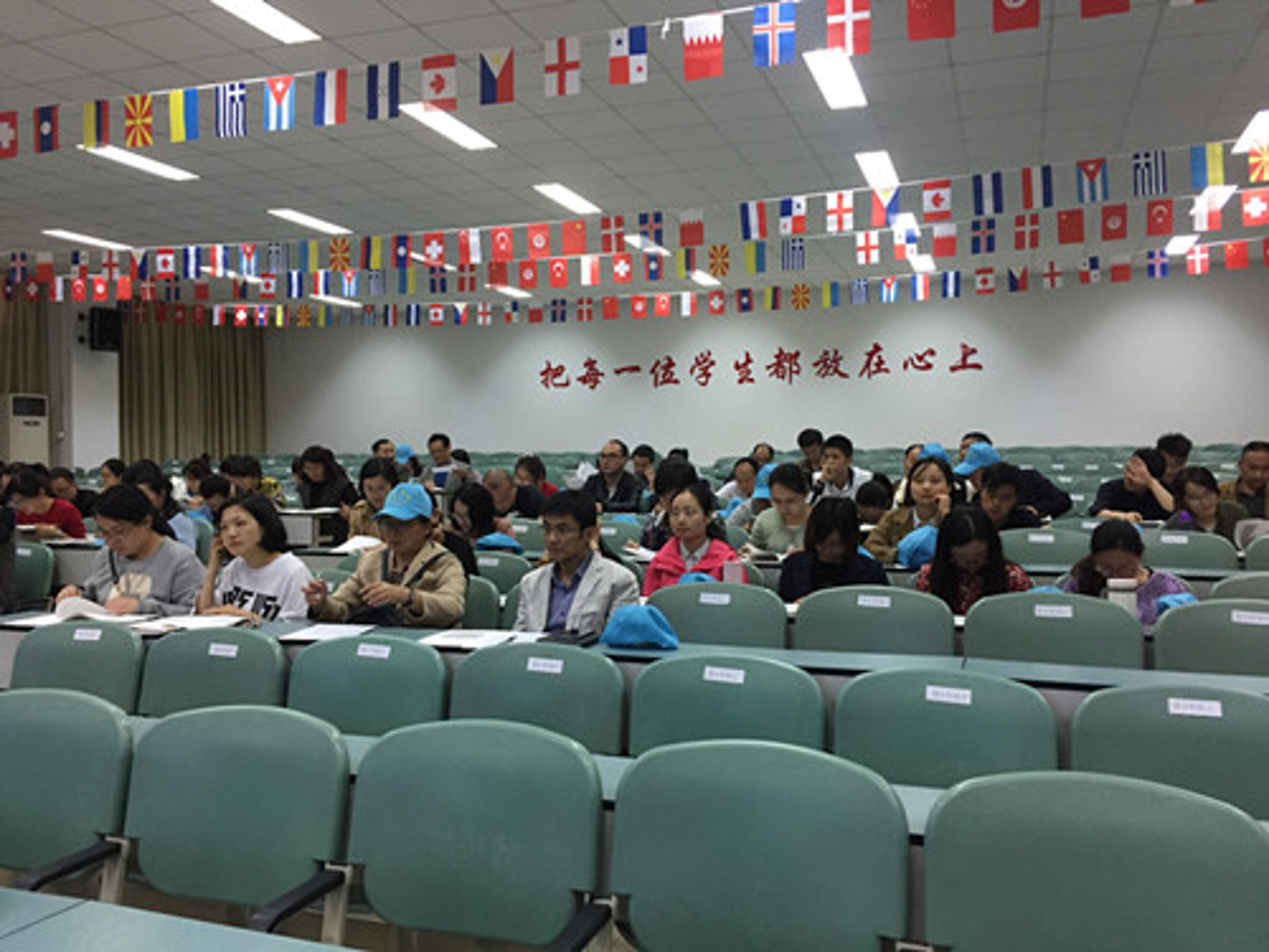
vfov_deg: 48.2
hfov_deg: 61.7
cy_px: 476
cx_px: 634
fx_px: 1063
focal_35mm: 29
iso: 160
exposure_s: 1/33
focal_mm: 4.15
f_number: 2.2
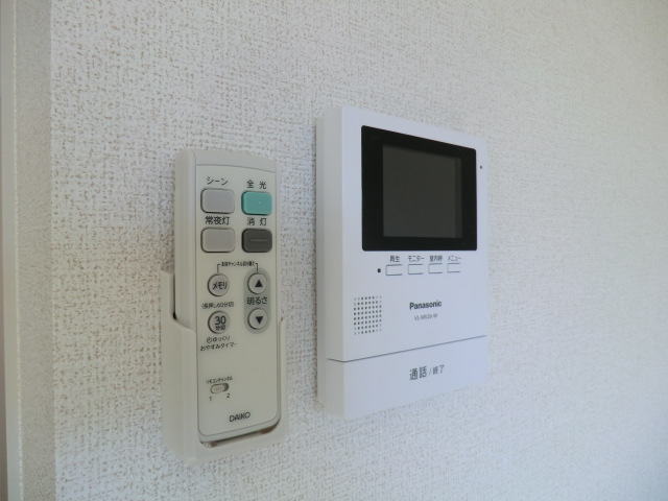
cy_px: 250
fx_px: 463
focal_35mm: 24
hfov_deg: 71.6
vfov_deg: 56.8
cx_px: 334
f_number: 3.2
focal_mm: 4.3
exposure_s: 1/80
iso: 80
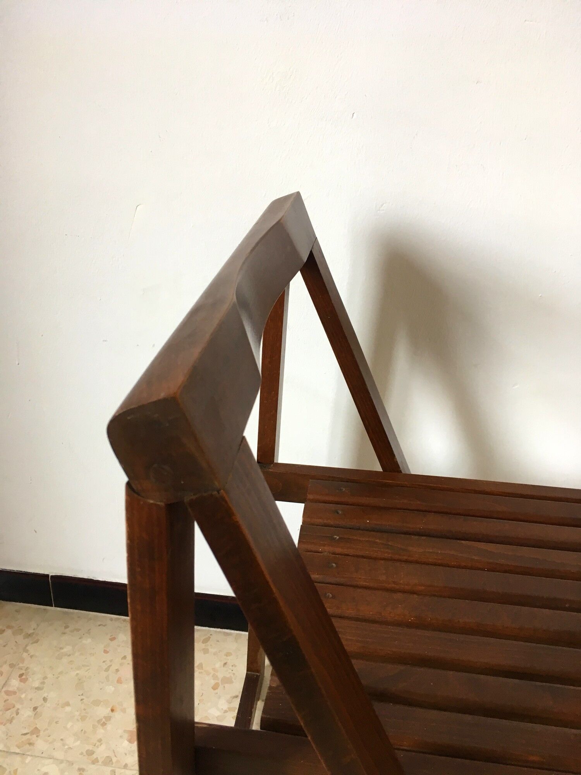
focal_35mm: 29
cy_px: 388
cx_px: 290
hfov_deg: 48.2
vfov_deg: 61.7
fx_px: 649
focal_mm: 4.15
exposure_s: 1/33
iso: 100
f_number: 2.2
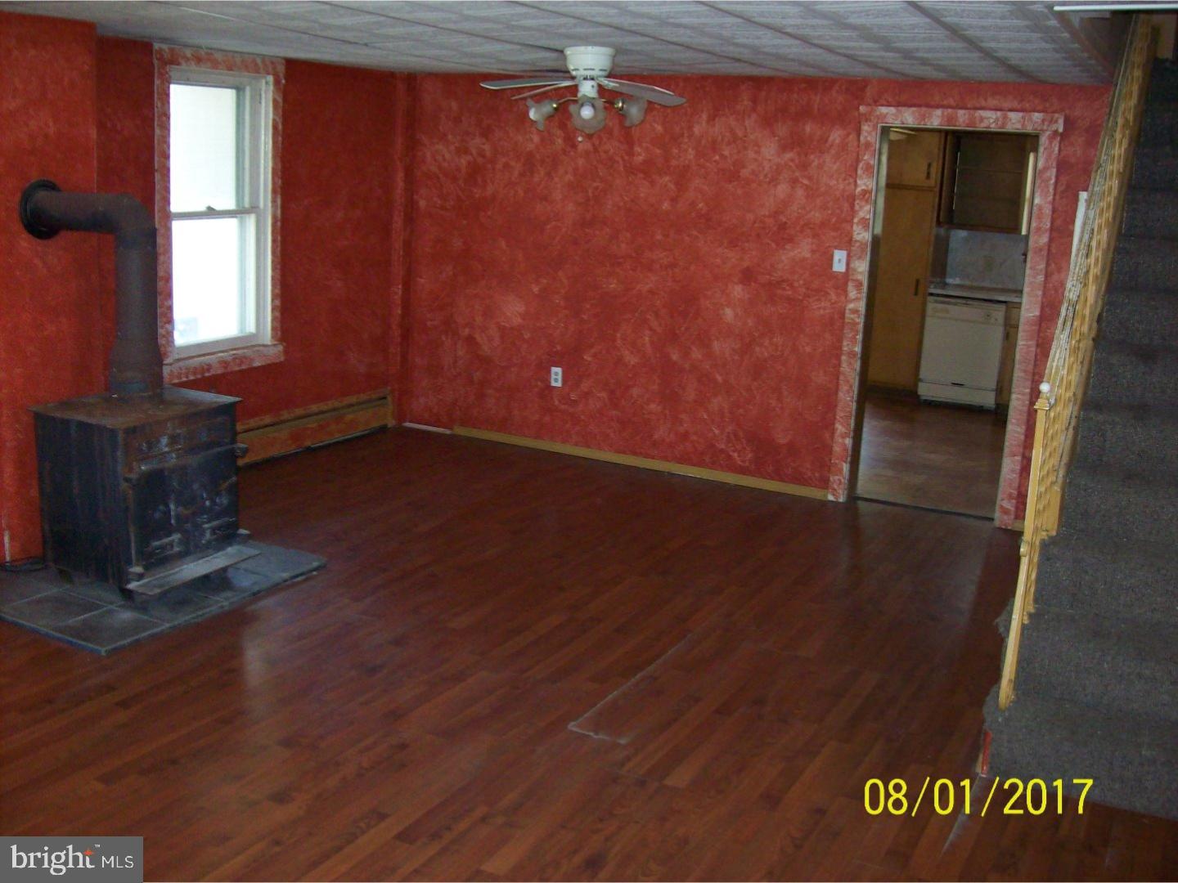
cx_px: 589
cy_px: 442
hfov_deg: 51.4
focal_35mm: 36
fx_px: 1225
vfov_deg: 39.7
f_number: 2.7
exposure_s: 1/64
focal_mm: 6
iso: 200
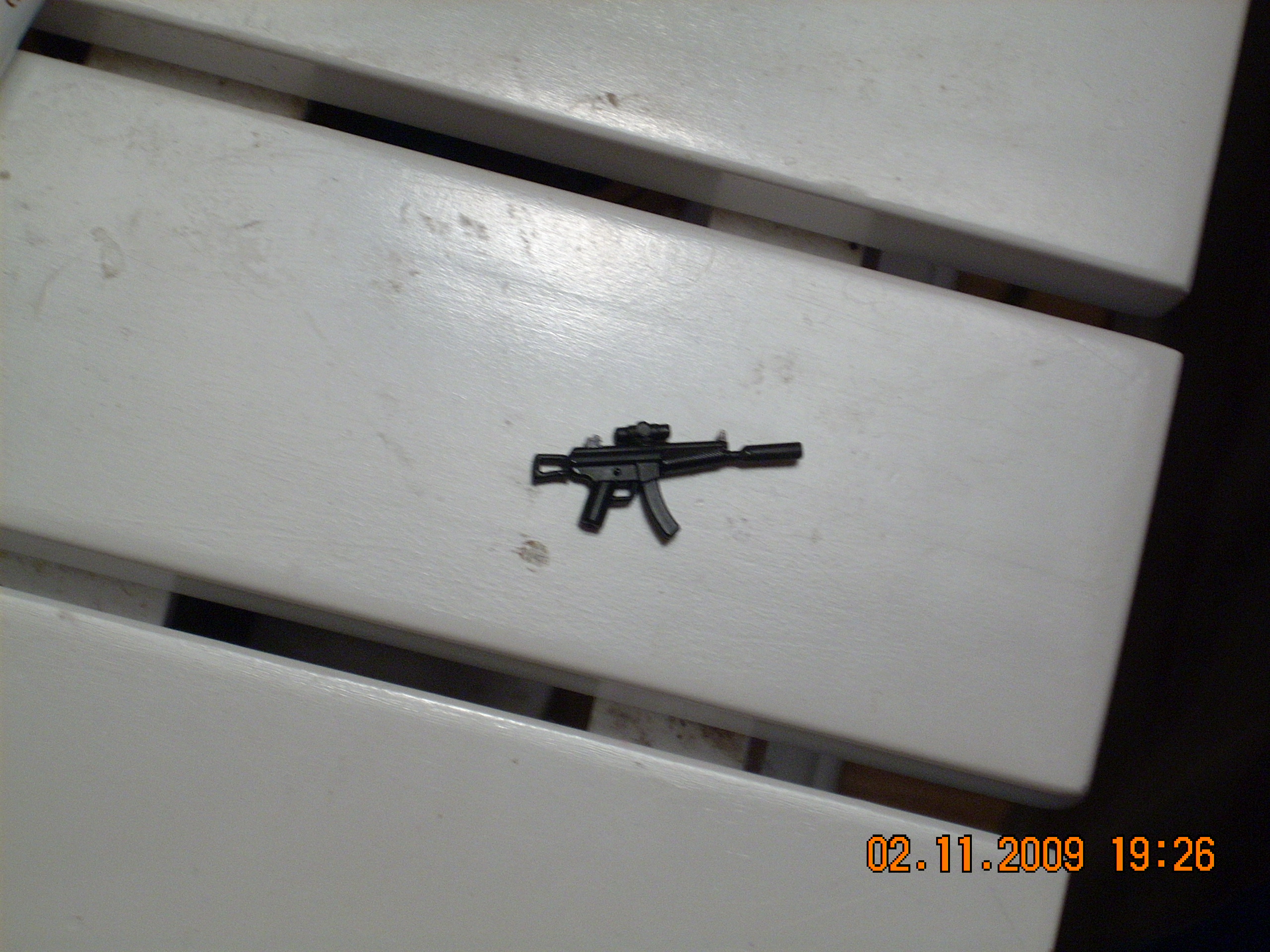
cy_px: 476
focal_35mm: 113
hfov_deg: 17.4
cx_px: 635
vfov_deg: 13.1
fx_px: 4146
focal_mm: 18.6
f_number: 5.2
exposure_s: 1/30
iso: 168
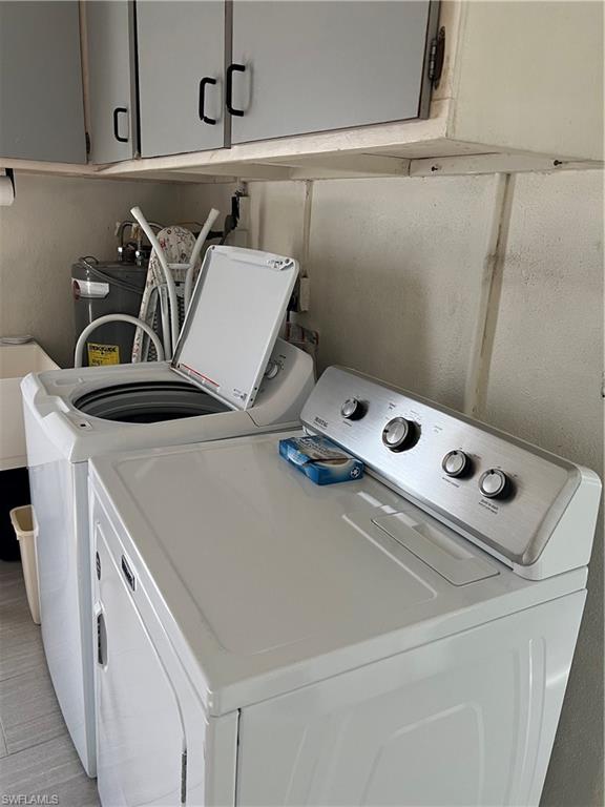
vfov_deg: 67.3
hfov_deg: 53.1
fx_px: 606
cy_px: 404
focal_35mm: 26
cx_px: 302
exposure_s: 1/83
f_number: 1.5
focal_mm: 5.7
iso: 125
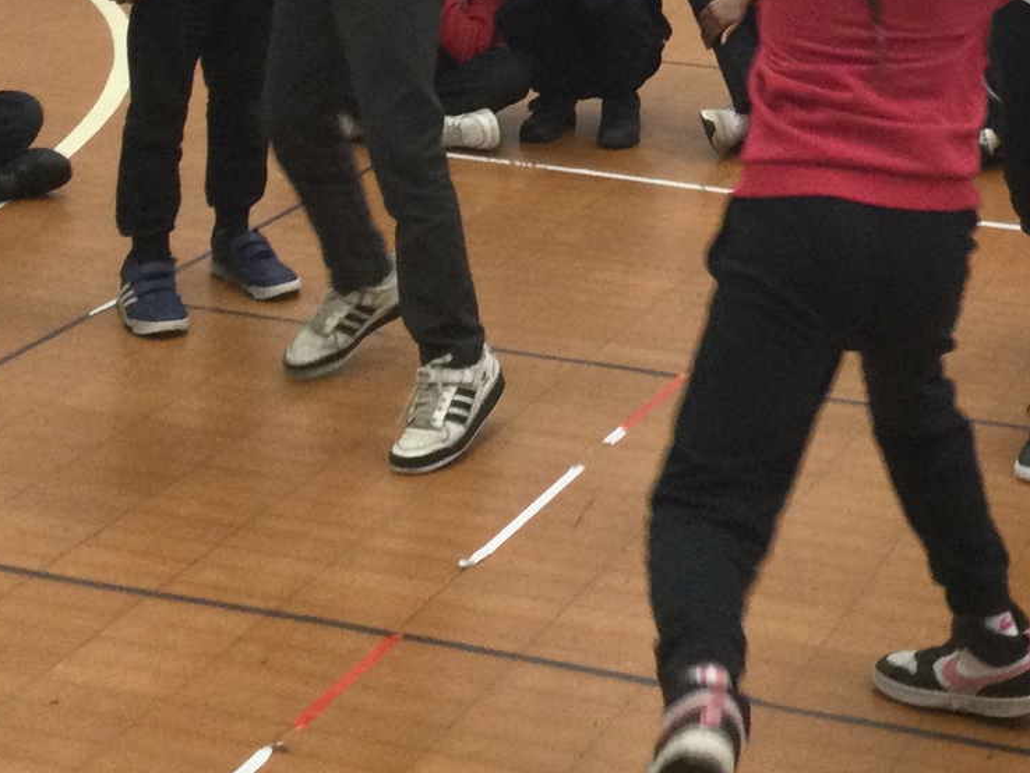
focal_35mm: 86
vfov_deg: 16.2
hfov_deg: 22.3
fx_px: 2560
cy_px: -243
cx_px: 897
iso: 100
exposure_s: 1/33
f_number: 2.4
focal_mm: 3.3
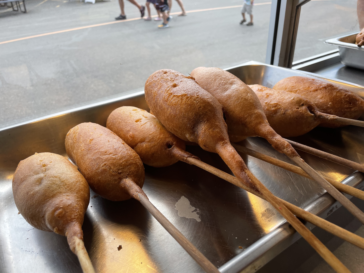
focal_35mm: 26
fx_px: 273
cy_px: 136
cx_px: 182
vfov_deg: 53.1
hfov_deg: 67.3
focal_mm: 4.2
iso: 32
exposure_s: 1/807
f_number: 1.6
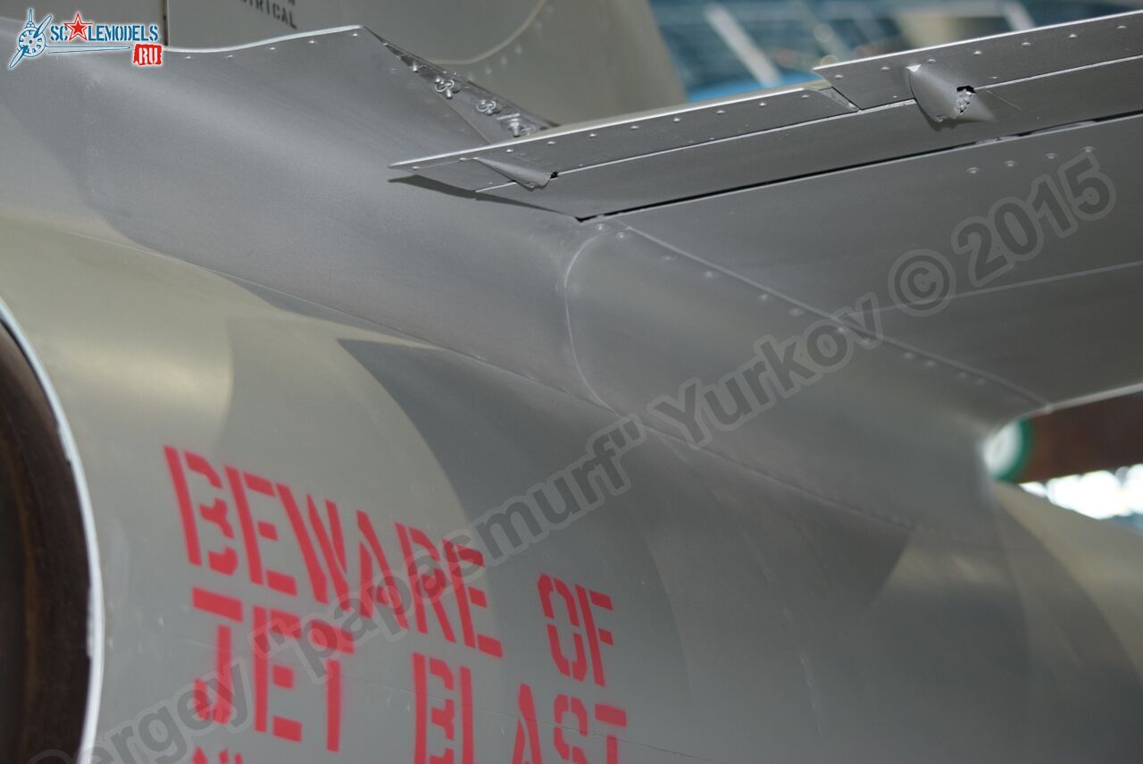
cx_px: 572
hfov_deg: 24.6
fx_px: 2621
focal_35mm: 82
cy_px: 382
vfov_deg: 16.6
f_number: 4.5
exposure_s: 1/30
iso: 560
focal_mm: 55
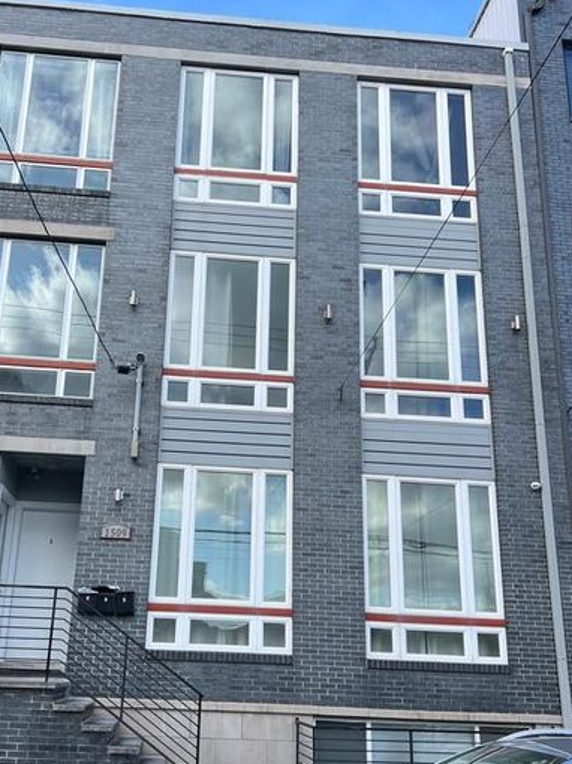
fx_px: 750
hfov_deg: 41.5
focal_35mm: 34
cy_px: 456
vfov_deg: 53.6
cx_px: 214
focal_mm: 5.7
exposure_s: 1/1079
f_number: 1.5
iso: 50
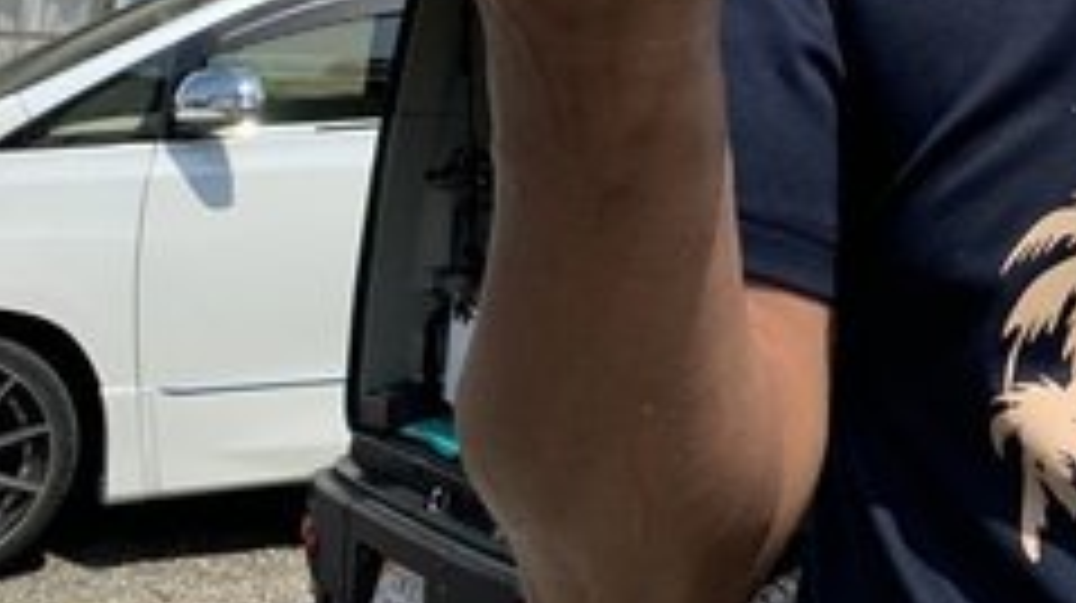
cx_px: 1216
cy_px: -284
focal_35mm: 76
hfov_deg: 25.6
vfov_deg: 14.8
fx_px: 2167
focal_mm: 4.25
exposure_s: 1/1992
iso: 25
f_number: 1.8
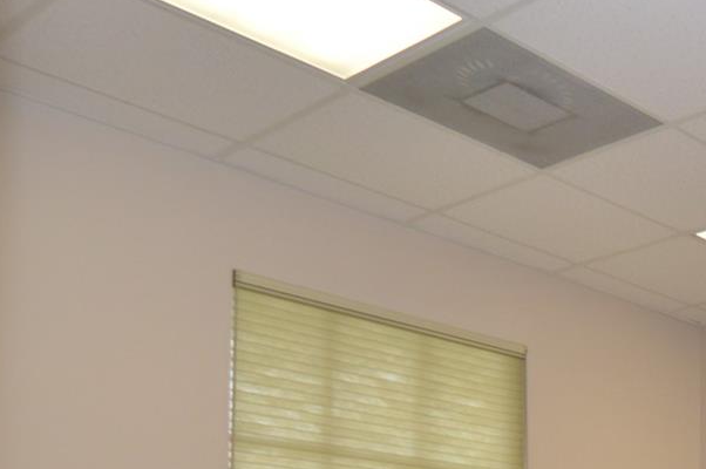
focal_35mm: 51
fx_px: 999
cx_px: 1025
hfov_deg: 28.0
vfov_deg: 23.7
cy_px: 584
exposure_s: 1/80
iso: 400
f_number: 4.5
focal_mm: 10
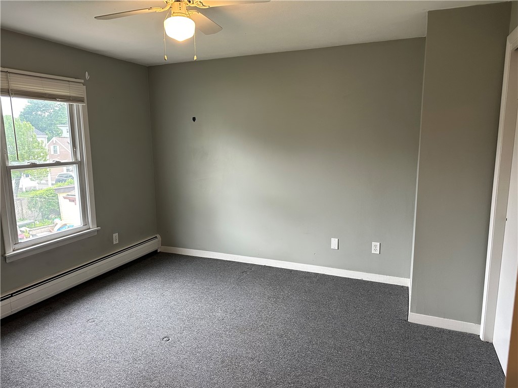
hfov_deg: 71.6
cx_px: 259
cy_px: 194
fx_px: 359
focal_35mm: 24
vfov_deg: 56.8
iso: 200
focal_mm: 6.86
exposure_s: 1/120
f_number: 1.78
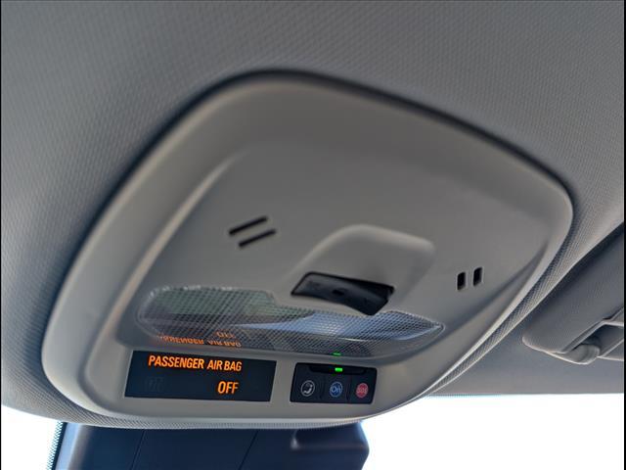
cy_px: 235
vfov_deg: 56.8
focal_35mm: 24
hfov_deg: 71.6
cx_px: 313
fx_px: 434
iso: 29
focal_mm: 6.9
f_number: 1.68
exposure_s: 1/84
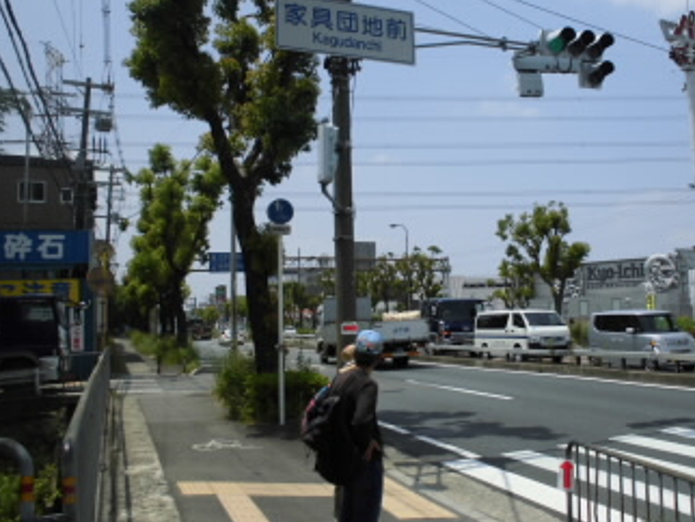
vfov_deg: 39.7
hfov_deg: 51.0
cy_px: 248
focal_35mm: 36
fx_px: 723
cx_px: 419
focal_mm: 5.3
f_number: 3.7
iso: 100
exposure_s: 1/800
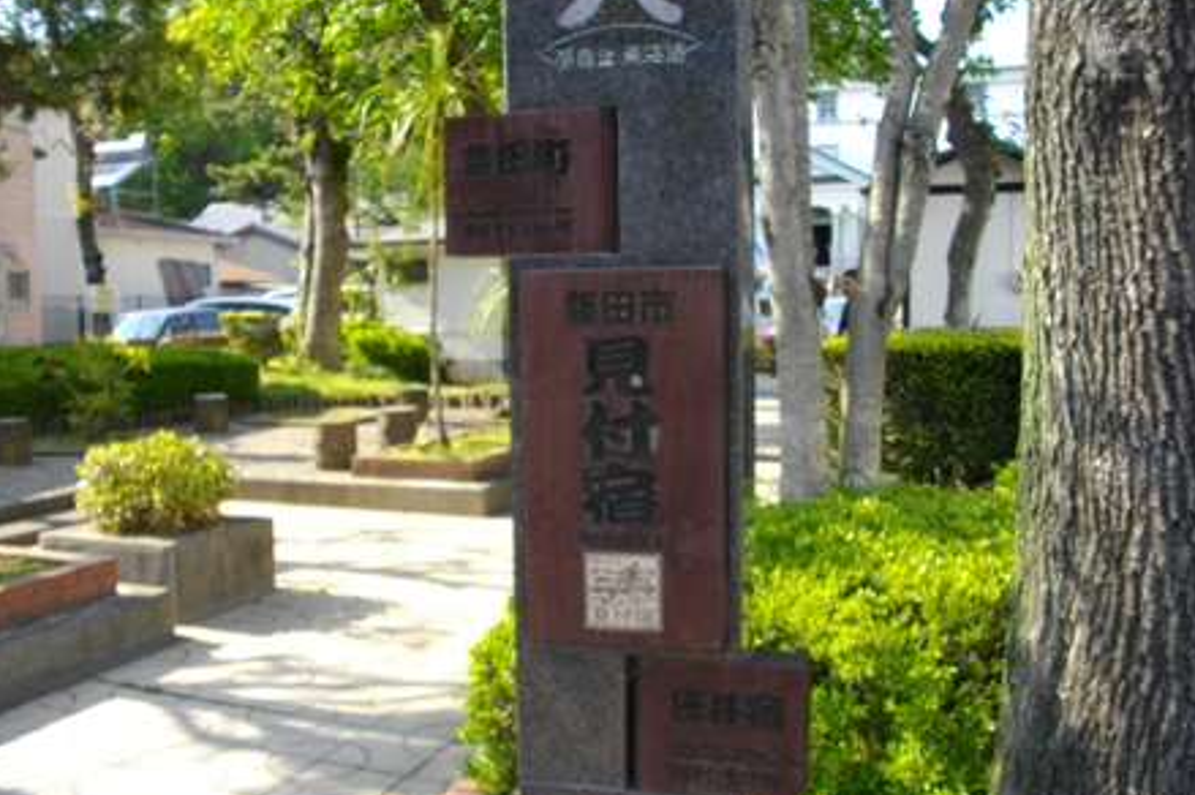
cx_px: 599
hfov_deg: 55.8
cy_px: 378
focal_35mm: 34
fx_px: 1128
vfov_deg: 38.8
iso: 100
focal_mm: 5.7
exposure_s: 1/320
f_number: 2.9
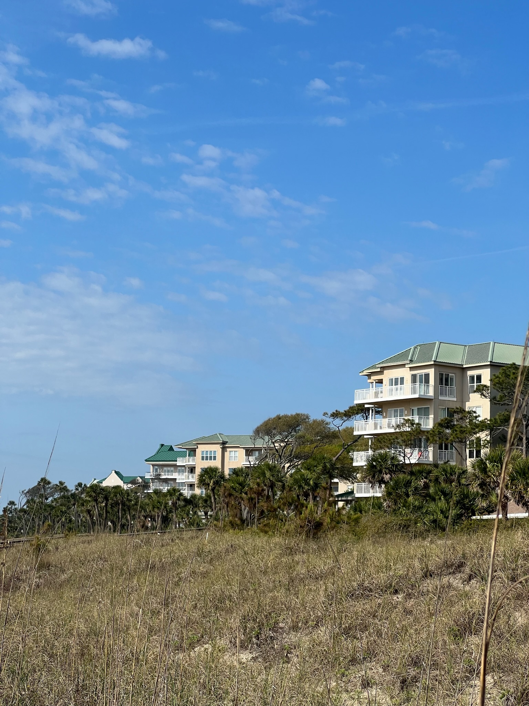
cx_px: 264
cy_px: 353
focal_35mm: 77
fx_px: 1569
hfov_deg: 19.1
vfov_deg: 25.3
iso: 32
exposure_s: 1/1357
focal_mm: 9
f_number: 2.8
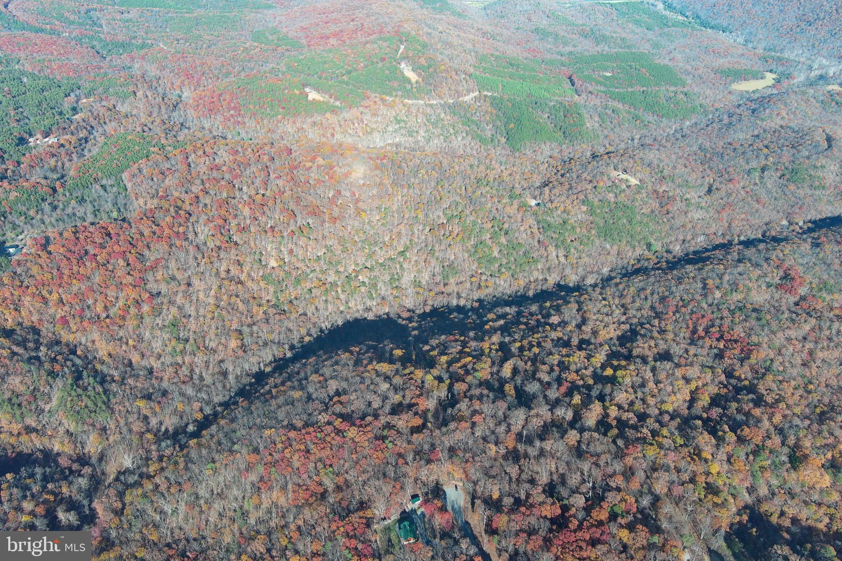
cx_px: 421
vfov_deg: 45.0
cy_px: 280
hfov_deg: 63.7
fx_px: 678
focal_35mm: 29
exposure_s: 1/446
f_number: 2.8
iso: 100
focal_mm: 10.57
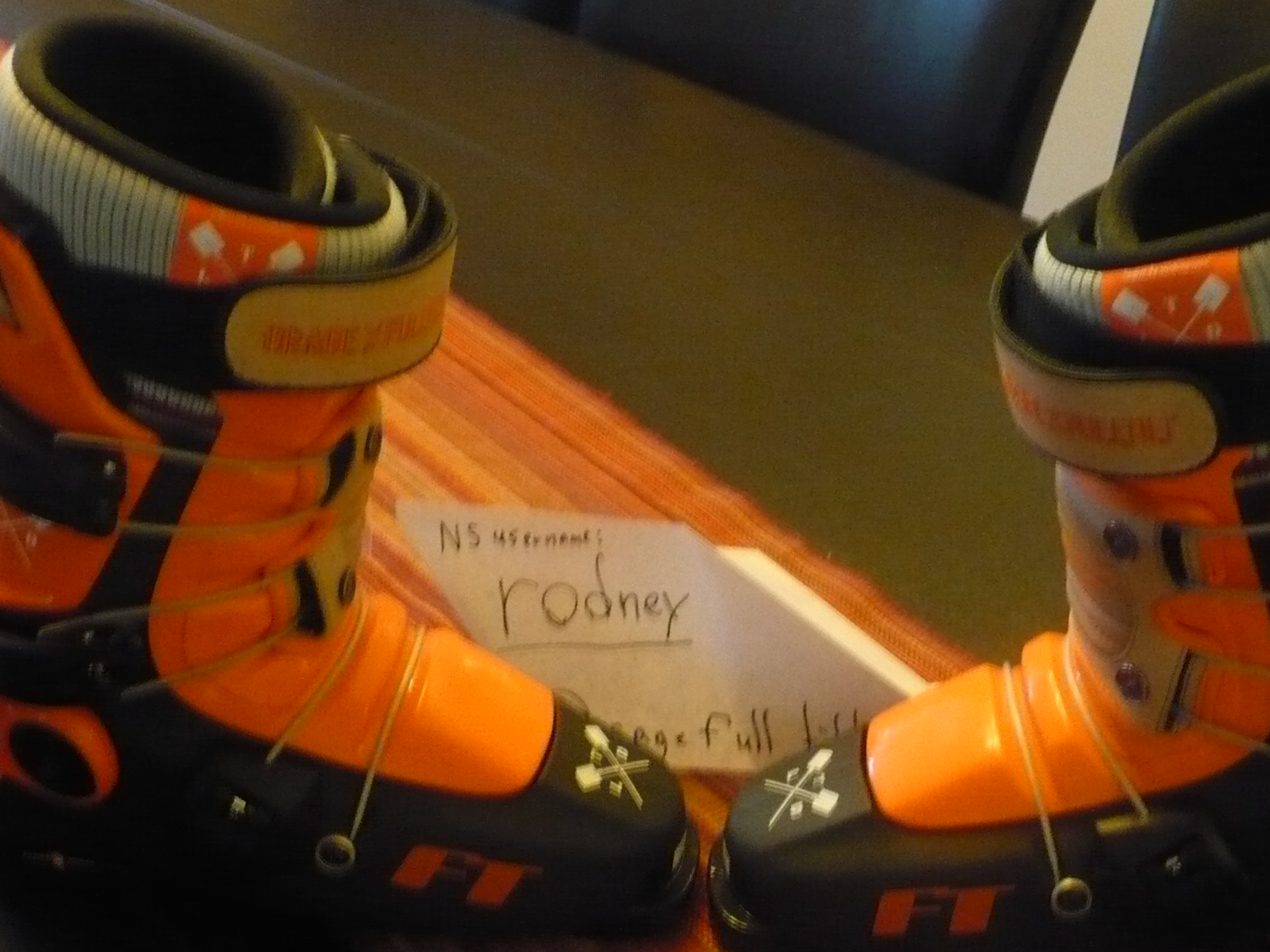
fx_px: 2018
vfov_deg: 26.4
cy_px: 648
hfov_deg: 34.9
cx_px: 738
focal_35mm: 55
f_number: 2.8
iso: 400
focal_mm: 6.1
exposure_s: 1/4
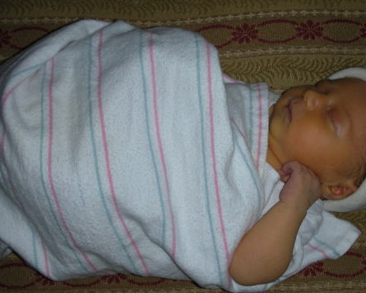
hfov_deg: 34.1
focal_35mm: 55
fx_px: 596
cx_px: 207
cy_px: 132
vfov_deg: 27.6
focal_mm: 5.8
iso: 50
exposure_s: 1/60
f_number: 2.8
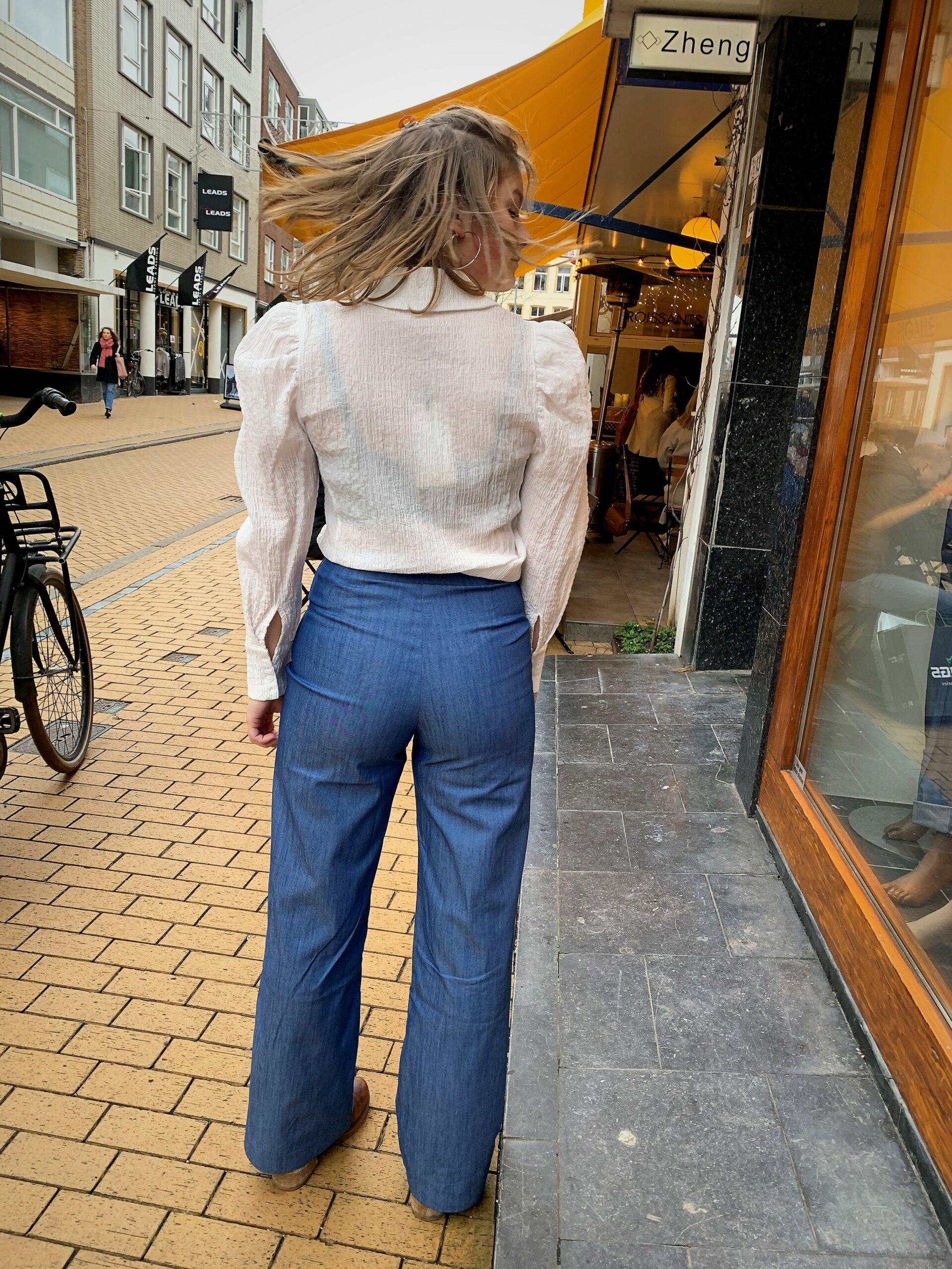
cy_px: 634
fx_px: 953
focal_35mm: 26
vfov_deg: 67.3
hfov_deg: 53.1
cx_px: 476
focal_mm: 4.25
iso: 50
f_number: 1.8
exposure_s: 1/121
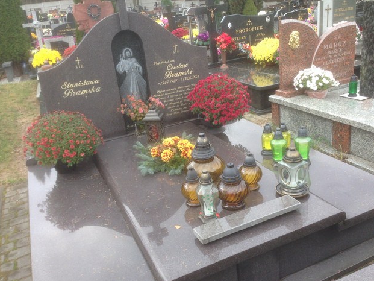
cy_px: 142
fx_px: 367
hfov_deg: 53.9
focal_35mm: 34
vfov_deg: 41.8
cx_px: 190
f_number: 2.4
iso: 64
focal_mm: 4.12
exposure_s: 1/120
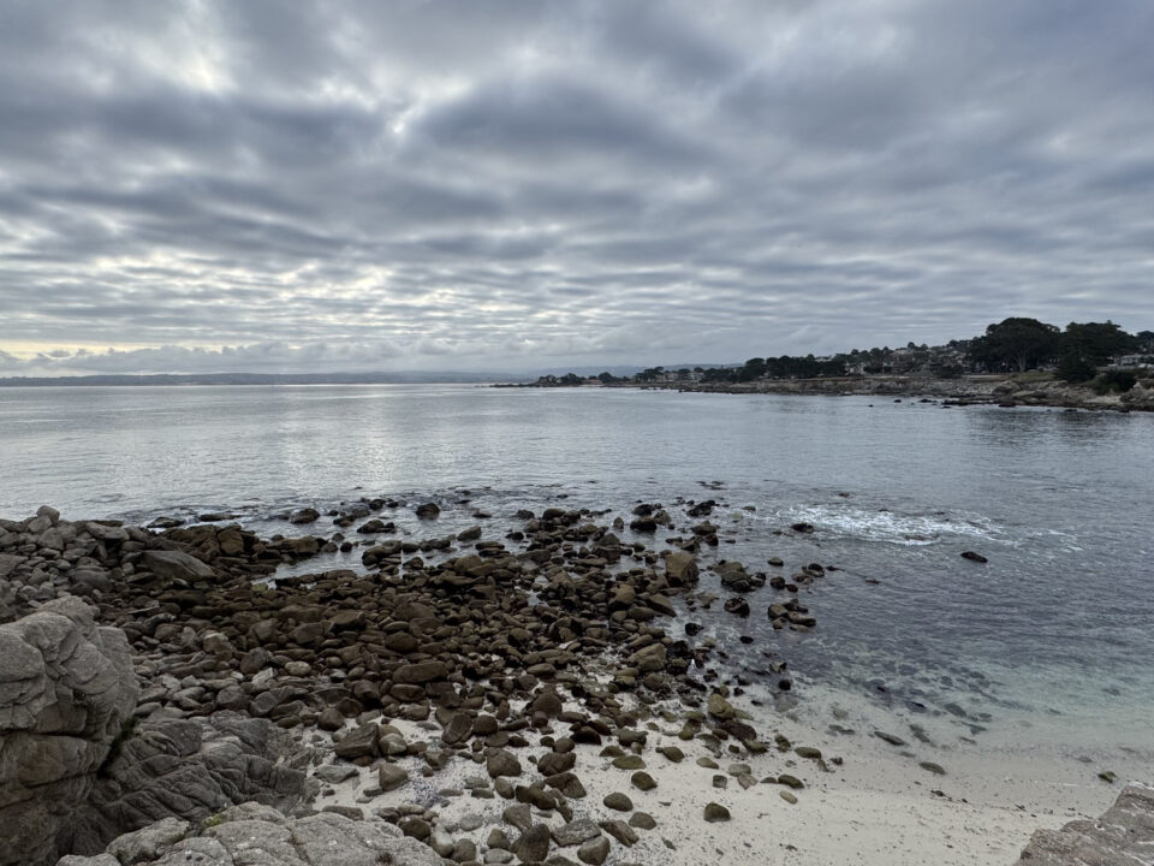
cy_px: 433
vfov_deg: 85.7
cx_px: 577
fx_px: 467
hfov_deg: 102.1
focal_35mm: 14
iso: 50
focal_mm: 2.22
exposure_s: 1/1323
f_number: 2.2
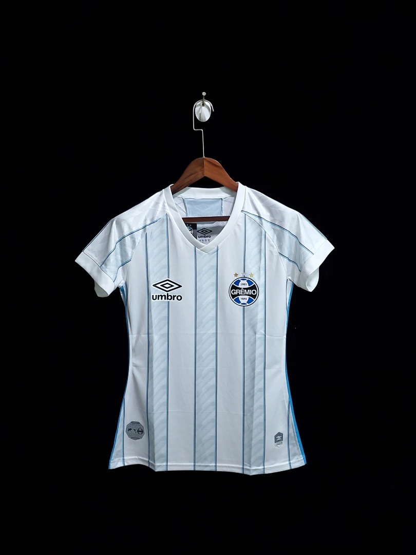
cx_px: 208
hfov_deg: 53.1
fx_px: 417
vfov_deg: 67.3
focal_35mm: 26
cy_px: 278
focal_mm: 4.3
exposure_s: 1/15
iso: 200
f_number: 1.5
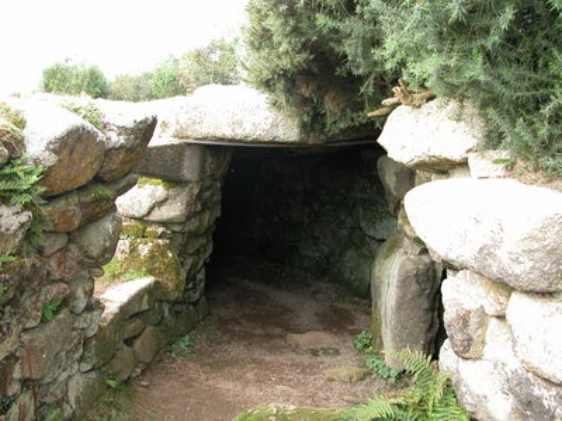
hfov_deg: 52.6
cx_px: 281
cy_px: 210
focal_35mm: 35
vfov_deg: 40.7
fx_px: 568
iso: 100
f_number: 2.8
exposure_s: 1/57.9
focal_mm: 8.9
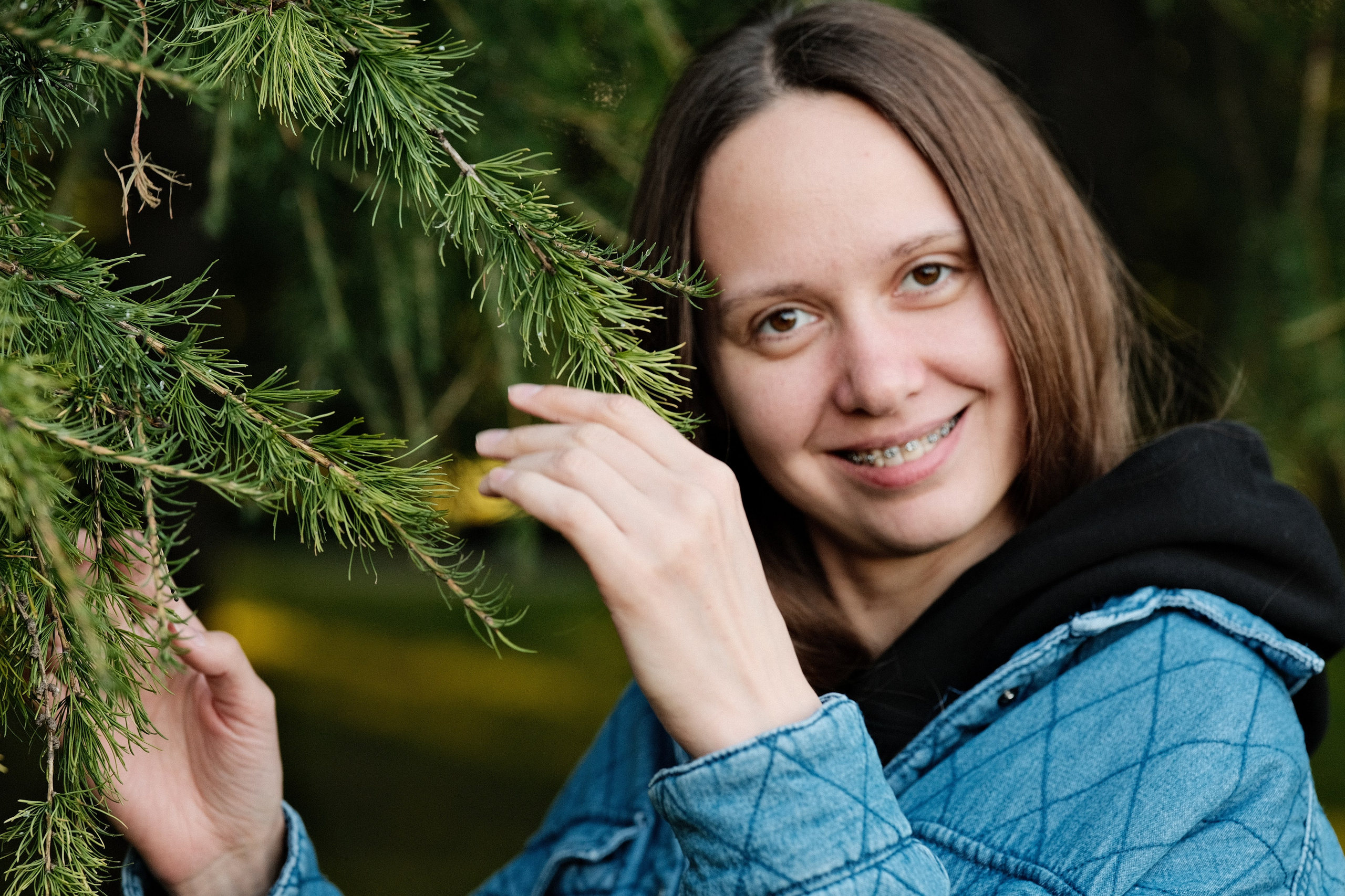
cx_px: 672
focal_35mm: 113
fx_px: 4222
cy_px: 448
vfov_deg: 12.1
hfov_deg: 18.1
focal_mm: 75
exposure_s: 1/340
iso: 640
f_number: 3.2
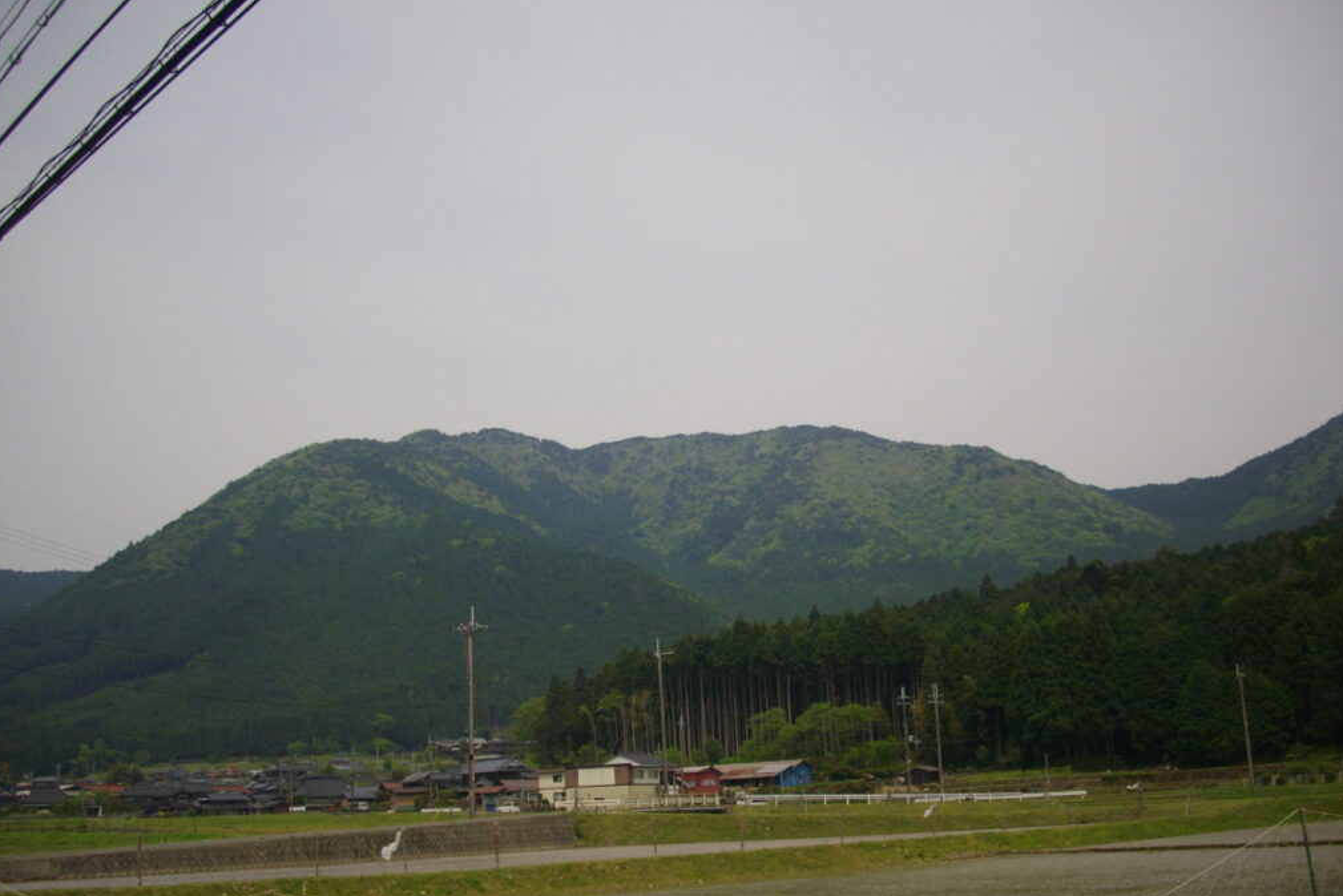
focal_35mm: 39
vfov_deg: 34.2
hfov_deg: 49.5
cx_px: 669
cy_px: 506
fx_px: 1455
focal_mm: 6.2
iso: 100
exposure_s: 1/800
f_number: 5.6
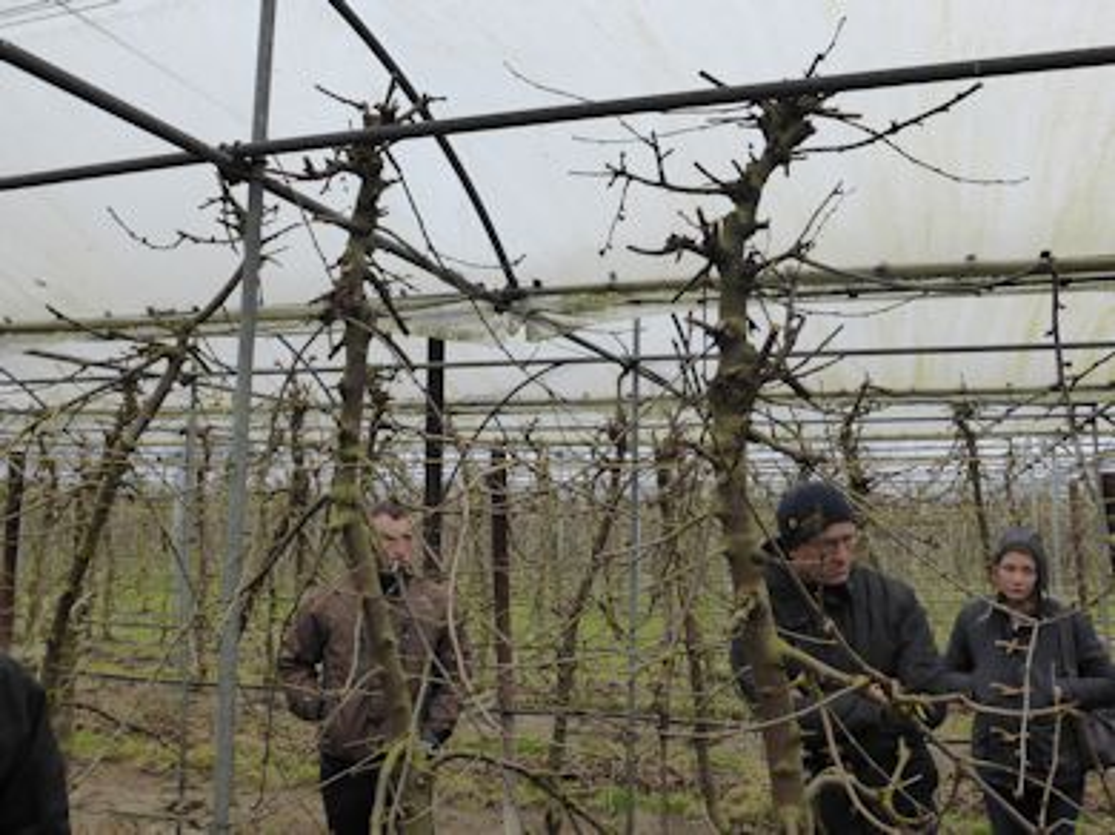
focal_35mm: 34
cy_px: 418
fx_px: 1094
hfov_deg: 54.0
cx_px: 558
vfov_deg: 41.8
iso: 200
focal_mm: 6.1
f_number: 3.7
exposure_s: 1/320
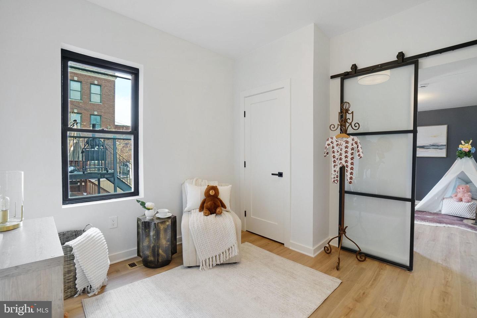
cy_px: 159
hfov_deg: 96.7
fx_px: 212
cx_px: 238
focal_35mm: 16
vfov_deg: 73.7
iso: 1250
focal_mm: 16
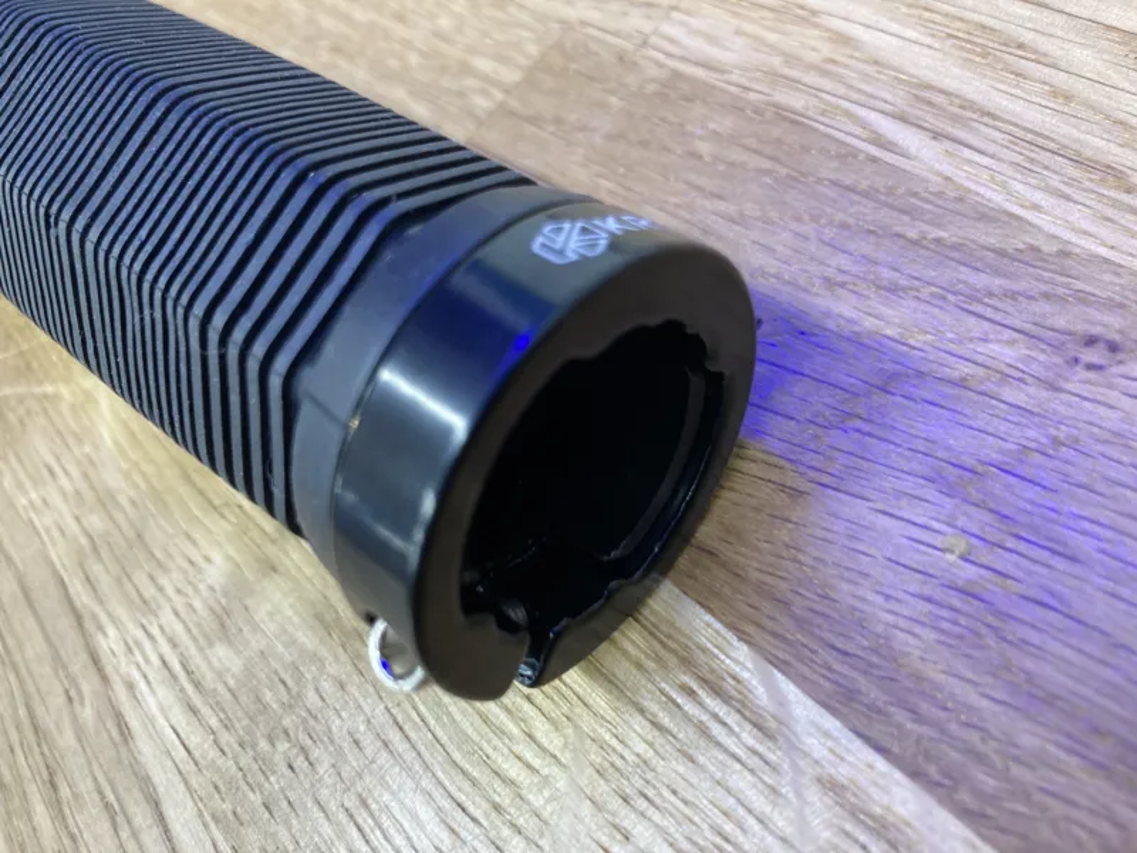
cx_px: 568
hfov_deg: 63.4
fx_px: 920
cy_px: 426
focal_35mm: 28
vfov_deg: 49.7
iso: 100
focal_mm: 3.99
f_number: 1.8
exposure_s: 1/50
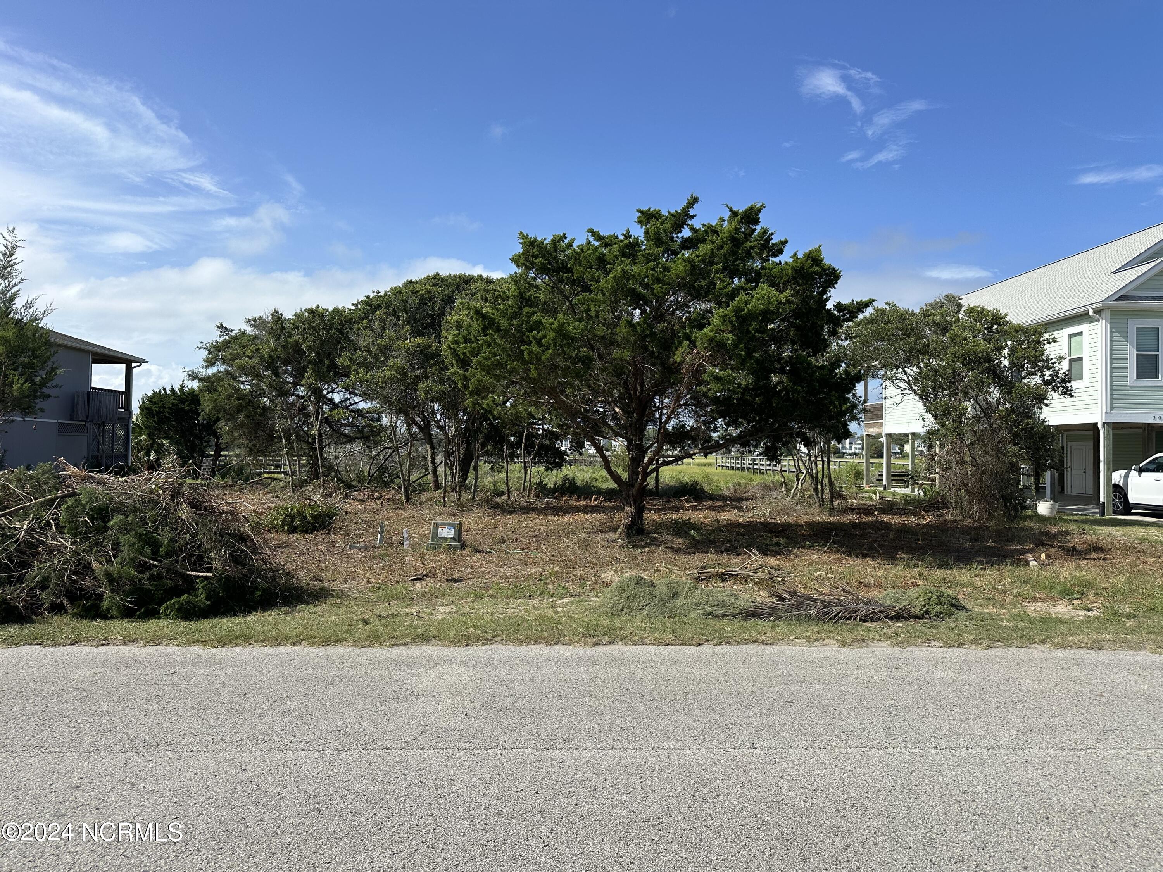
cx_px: 582
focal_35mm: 24
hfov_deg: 71.6
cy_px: 436
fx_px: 806
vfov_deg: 56.8
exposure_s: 1/5000
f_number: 1.78
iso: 80
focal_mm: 6.86
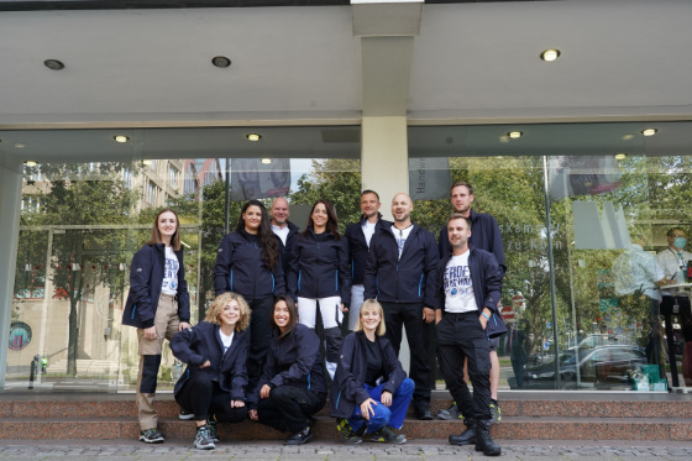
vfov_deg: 37.8
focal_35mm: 35
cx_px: 346
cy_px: 230
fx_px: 673
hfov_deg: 54.4
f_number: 9
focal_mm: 35
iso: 400
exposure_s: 1/60
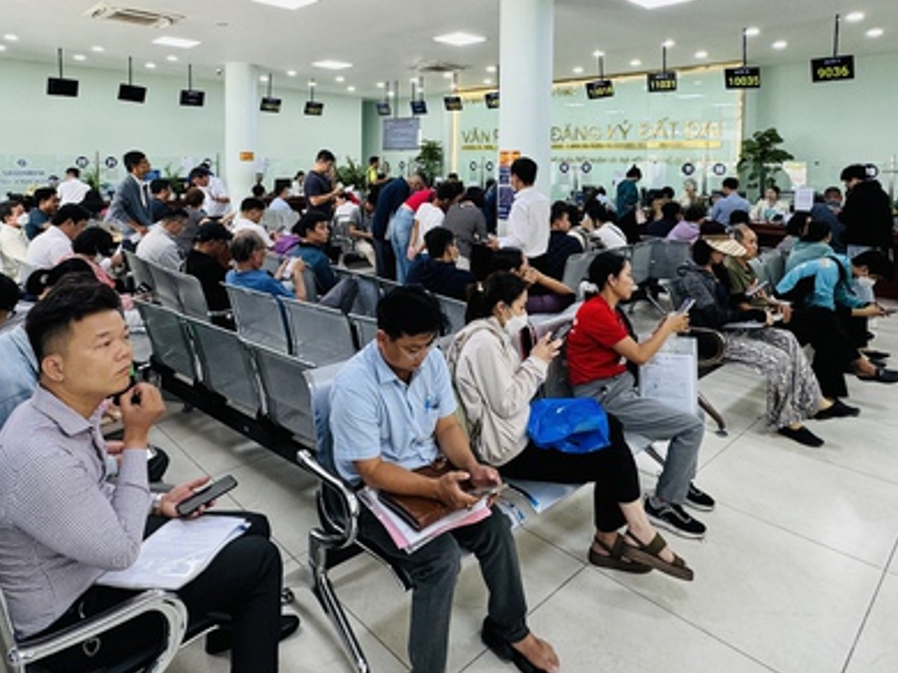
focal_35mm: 23
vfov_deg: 56.5
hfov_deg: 74.0
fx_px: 596
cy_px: 187
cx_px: 447
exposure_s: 1/100
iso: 200
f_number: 2.2
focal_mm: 2.22
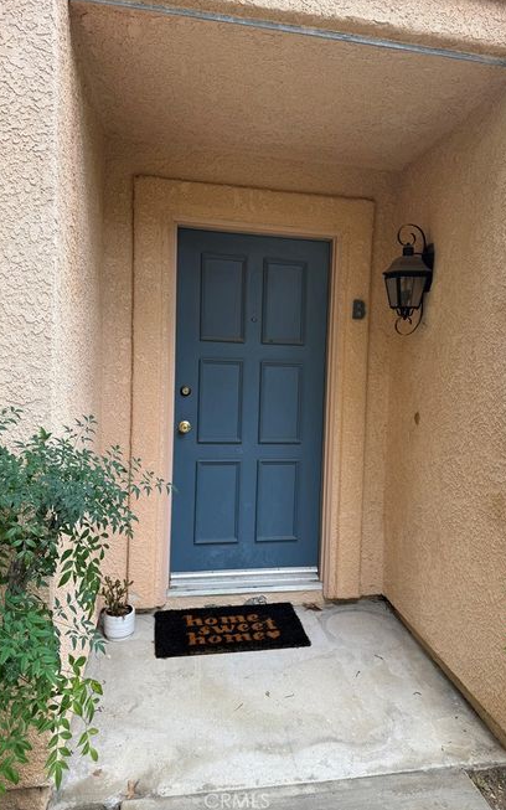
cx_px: 295
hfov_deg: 47.4
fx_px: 574
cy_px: 399
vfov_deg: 70.4
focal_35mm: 26
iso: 64
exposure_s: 1/121
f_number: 1.78
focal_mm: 6.76
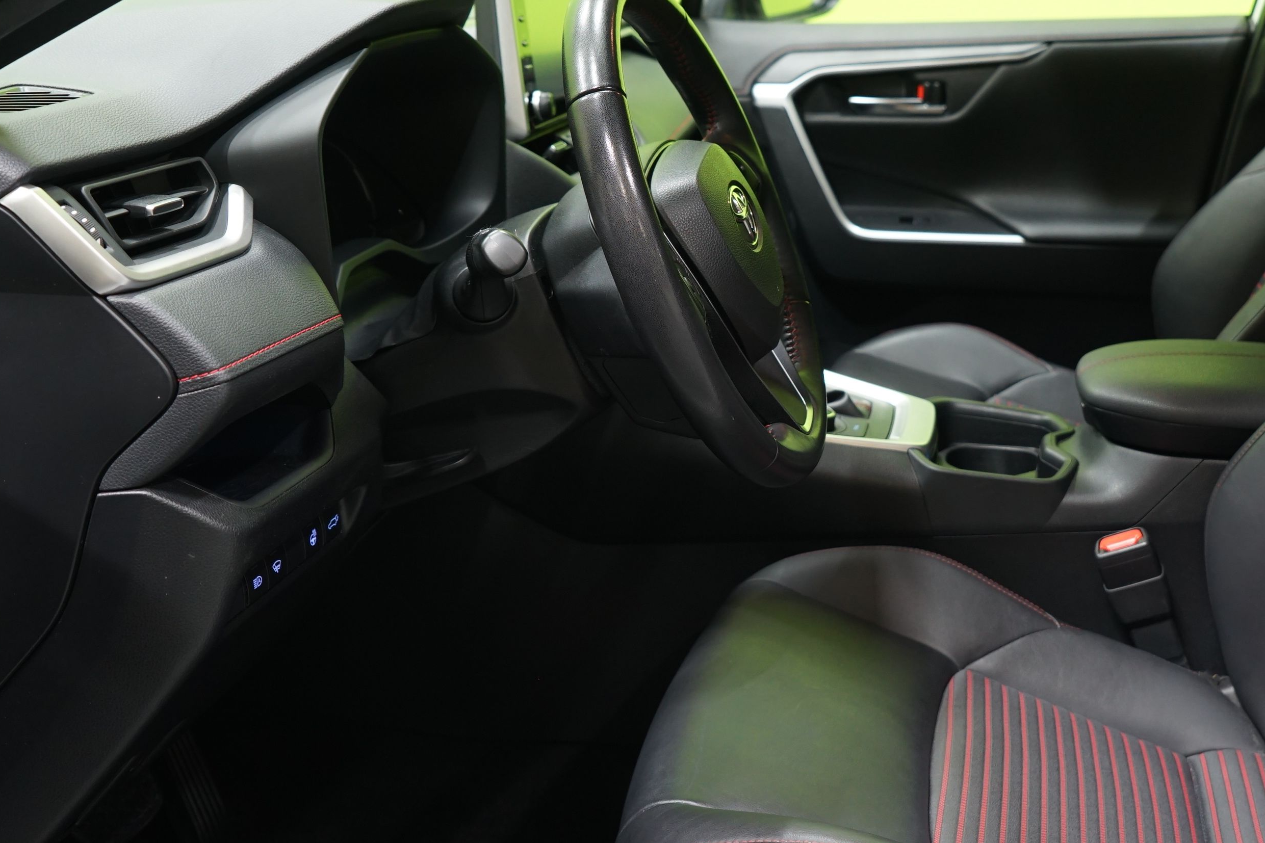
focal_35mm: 46
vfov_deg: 29.2
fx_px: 1616
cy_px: 342
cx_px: 882
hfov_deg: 42.0
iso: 800
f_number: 4.5
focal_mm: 29
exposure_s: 1/20
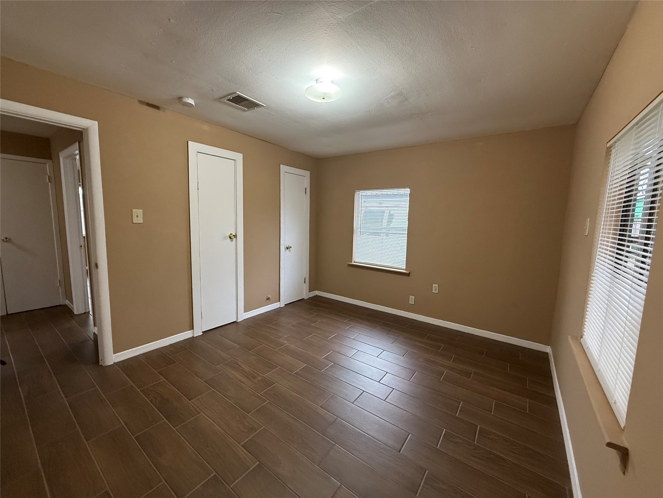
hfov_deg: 102.1
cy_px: 249
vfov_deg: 85.7
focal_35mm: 14
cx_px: 332
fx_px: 268
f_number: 2.2
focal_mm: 2.22
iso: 320
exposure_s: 1/120
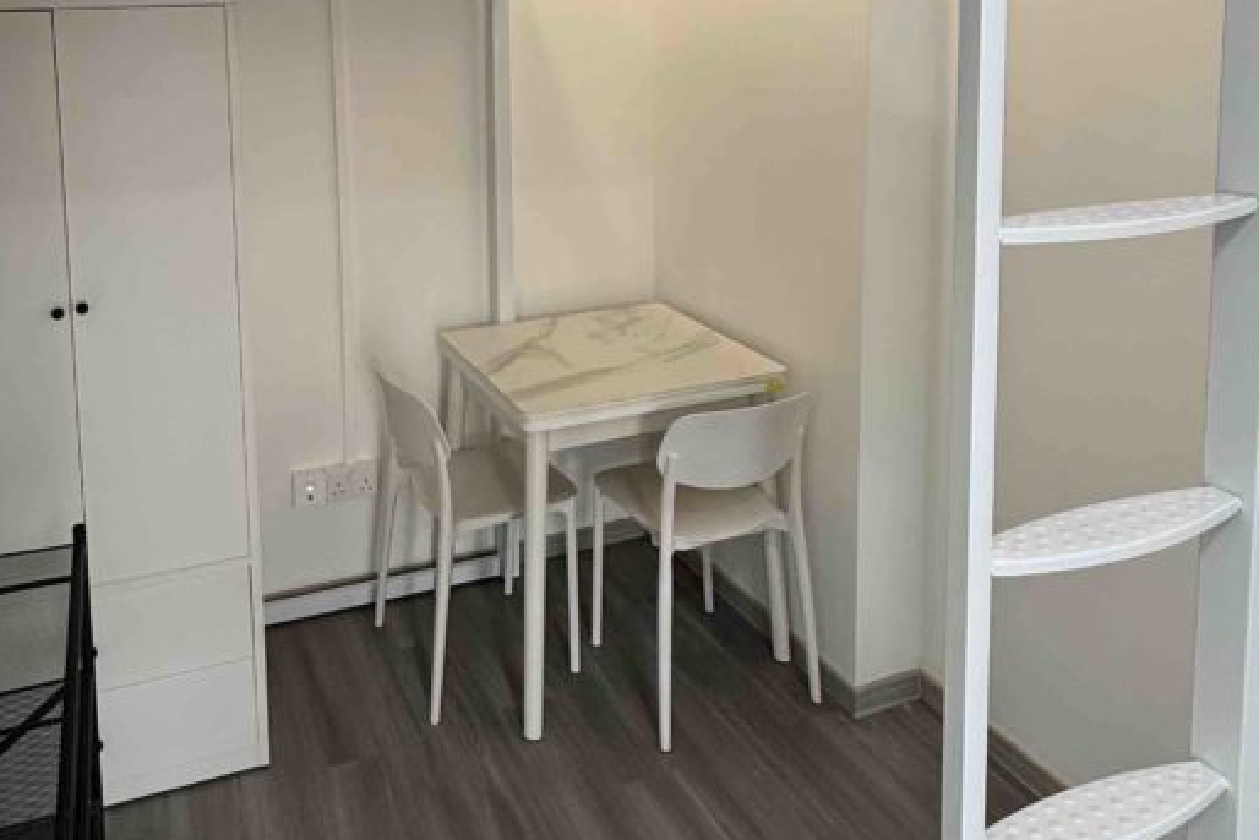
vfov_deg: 42.1
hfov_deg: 62.4
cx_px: 441
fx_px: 1014
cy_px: 118
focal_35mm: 29
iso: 125
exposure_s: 1/99
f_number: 2.2
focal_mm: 2.22
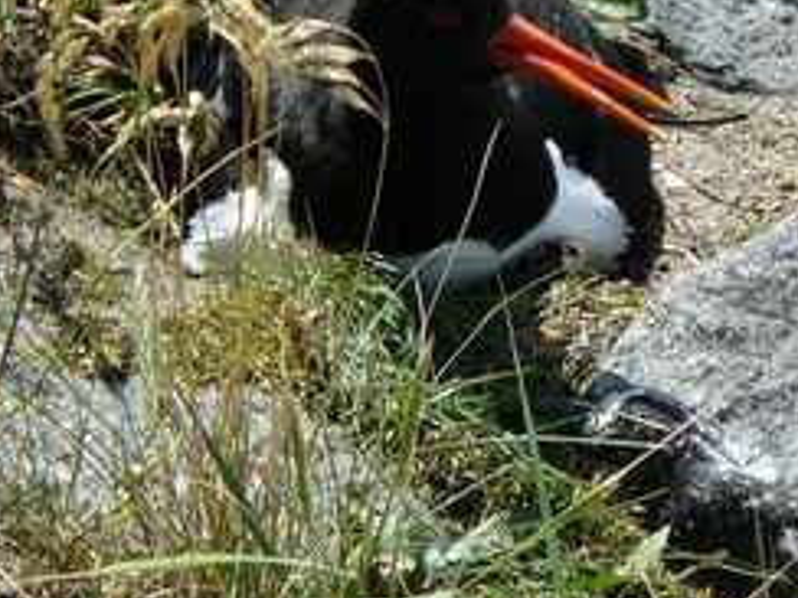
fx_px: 24459
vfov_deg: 1.4
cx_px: 422
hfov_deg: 1.9
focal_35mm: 1061
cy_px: 173
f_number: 5.6
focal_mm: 72
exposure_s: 1/320
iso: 100
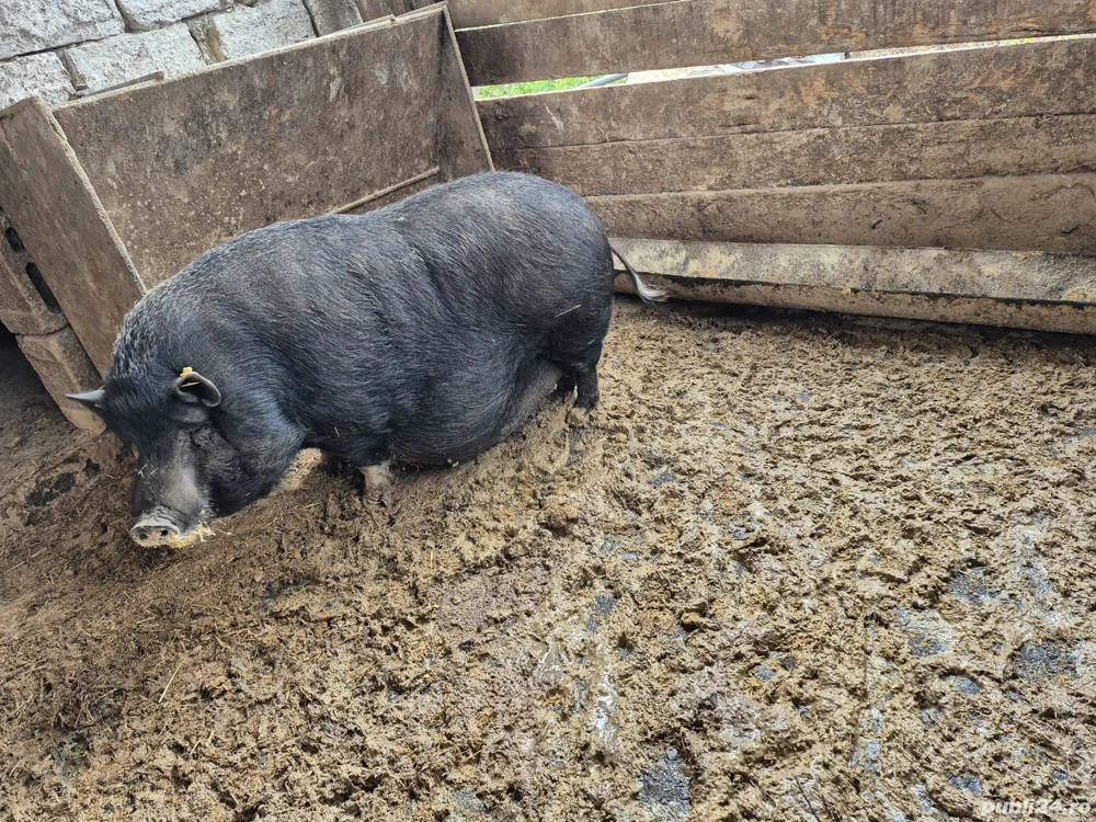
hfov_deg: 73.9
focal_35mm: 23
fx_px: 728
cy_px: 411
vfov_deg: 58.9
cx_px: 548
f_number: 1.8
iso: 250
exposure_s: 1/100
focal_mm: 5.4
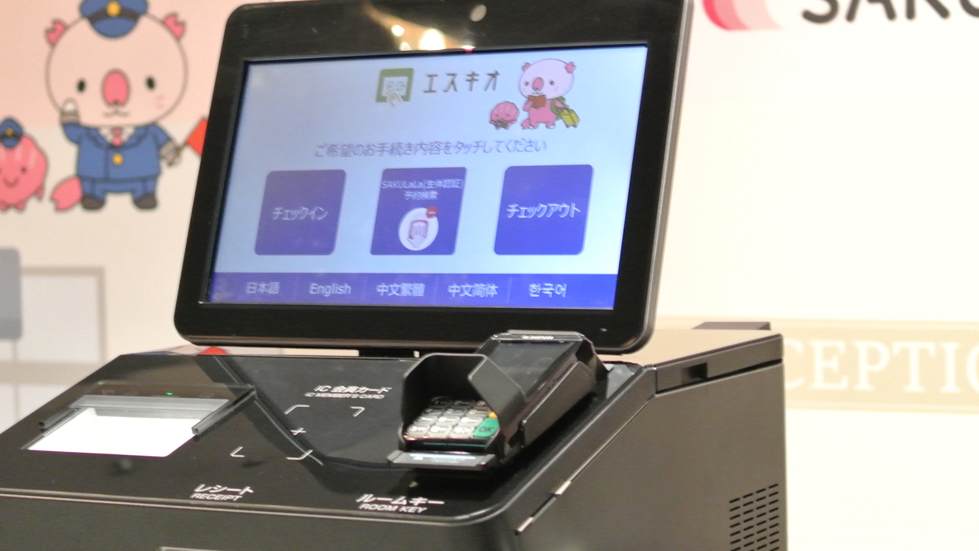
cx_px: 455
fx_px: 2362
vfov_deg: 13.3
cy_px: 311
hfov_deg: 23.4
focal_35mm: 91
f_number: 1.8
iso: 800
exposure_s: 1/40
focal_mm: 18.5
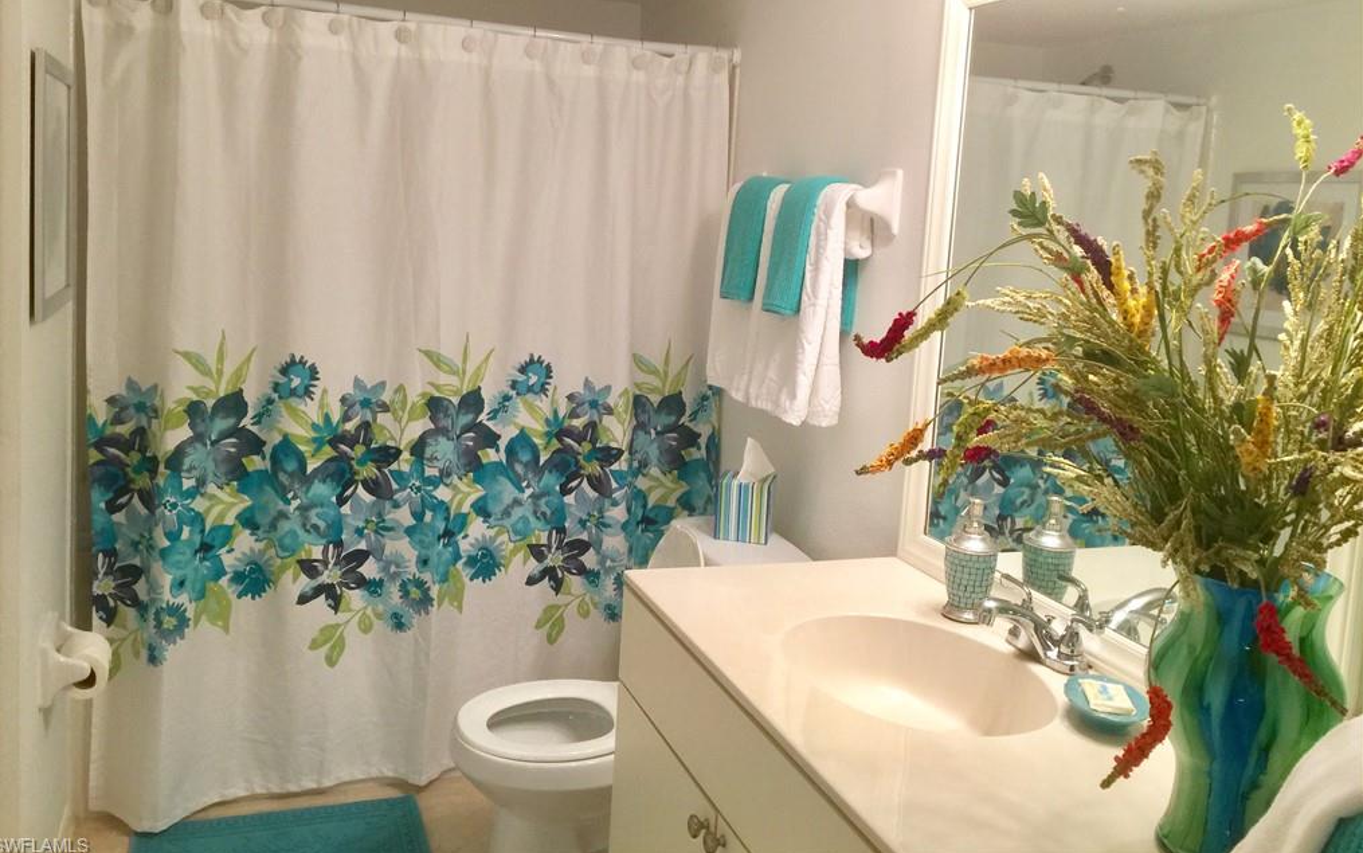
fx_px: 1152
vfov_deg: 40.5
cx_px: 677
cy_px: 343
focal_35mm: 31
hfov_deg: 61.2
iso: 32
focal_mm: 4.15
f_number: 2.2
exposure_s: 1/15
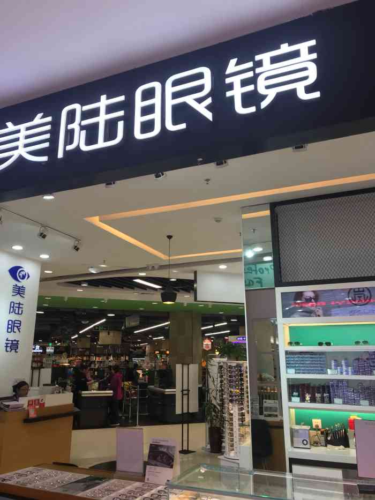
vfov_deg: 63.4
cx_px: 188
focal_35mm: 28
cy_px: 250
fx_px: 404
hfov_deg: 49.8
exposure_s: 1/101
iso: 20
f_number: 1.8
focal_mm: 3.99
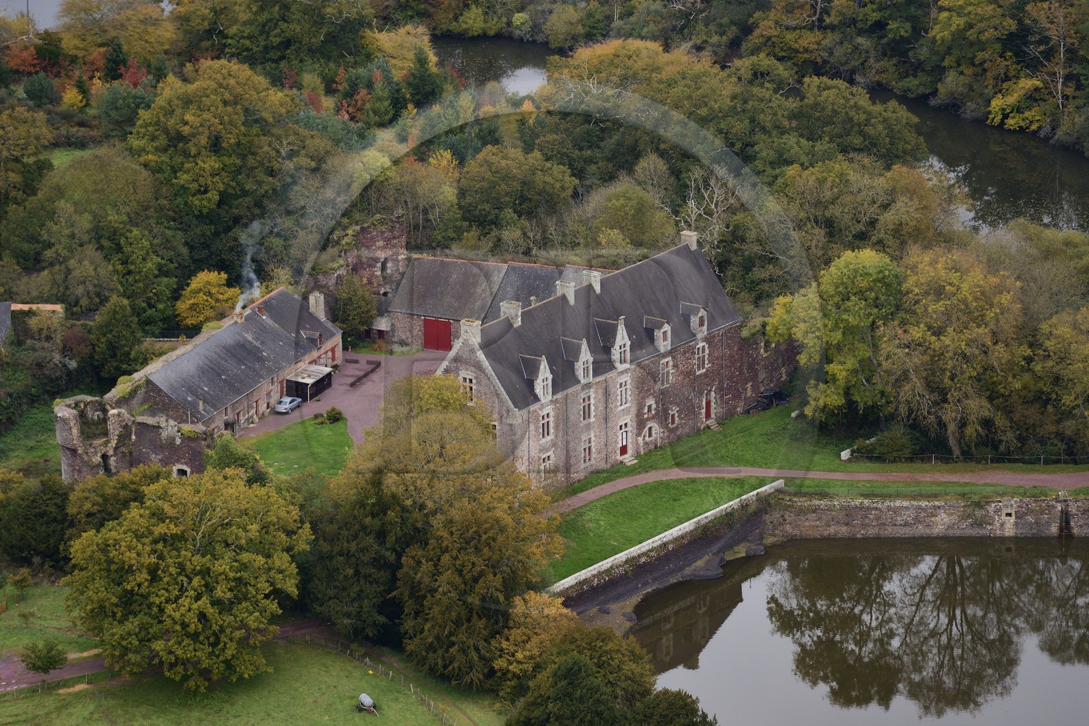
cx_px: 544
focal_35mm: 200
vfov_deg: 6.9
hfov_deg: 10.3
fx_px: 6048
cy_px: 363
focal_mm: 200
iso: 800
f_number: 4.5
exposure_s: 1/1250
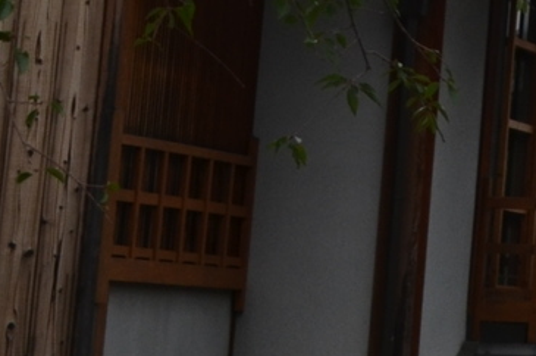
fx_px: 4280
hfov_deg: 6.3
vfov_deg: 4.6
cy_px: -547
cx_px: 1809
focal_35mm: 288
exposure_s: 1/200
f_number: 7.1
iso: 200
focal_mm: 28
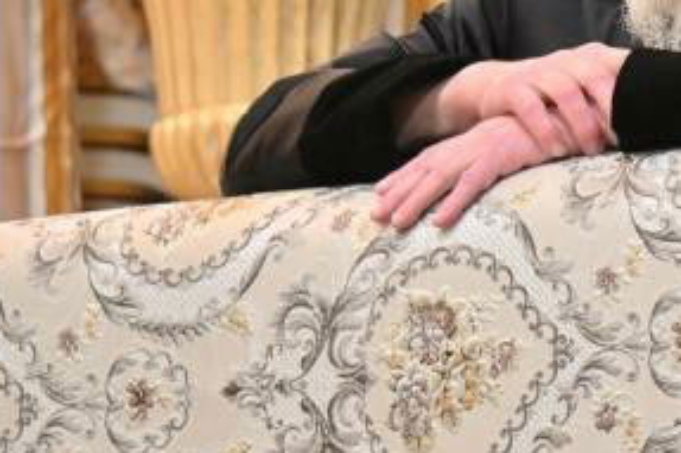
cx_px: 731
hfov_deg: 4.8
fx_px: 8091
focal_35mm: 428
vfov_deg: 3.2
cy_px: 70
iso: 1250
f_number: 4
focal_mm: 120
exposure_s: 1/200
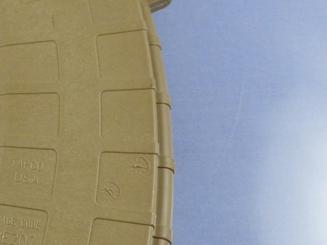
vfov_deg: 22.5
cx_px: 6
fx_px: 614
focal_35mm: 65
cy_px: 160
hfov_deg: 28.2
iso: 125
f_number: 2.8
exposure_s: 1/60
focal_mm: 4.5
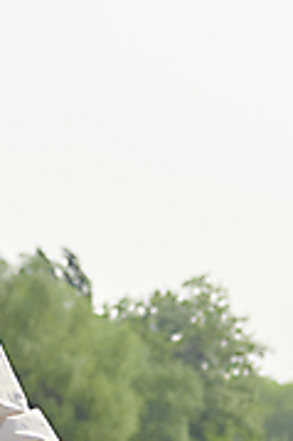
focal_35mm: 188
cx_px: -32
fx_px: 2299
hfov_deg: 7.2
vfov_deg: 10.9
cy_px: 301
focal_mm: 70
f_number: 6.3
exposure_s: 1/500
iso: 160
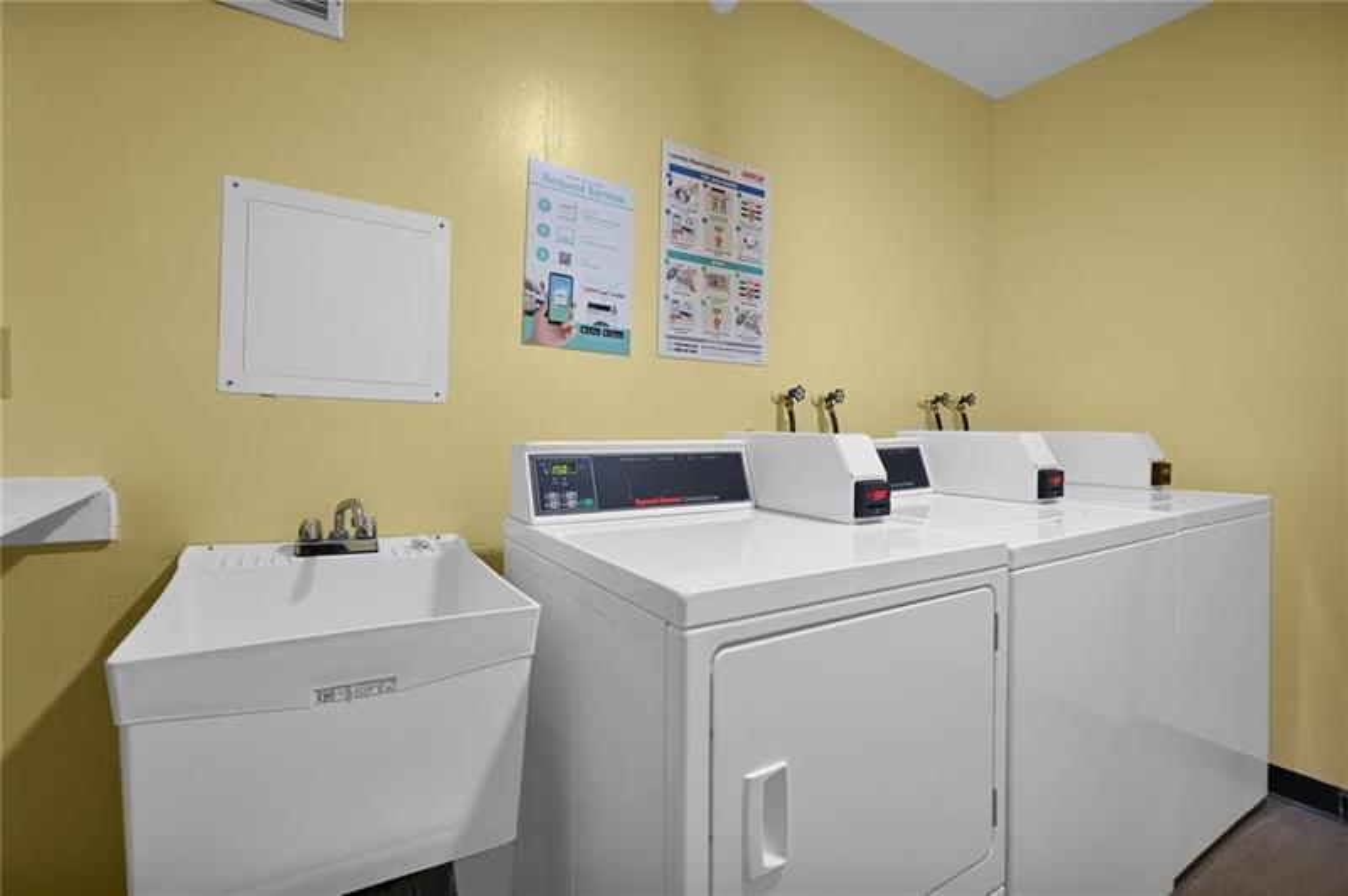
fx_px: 599
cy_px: 448
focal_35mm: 16
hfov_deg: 96.8
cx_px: 674
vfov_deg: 73.6
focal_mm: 16
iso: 180
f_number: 4
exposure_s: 1/15
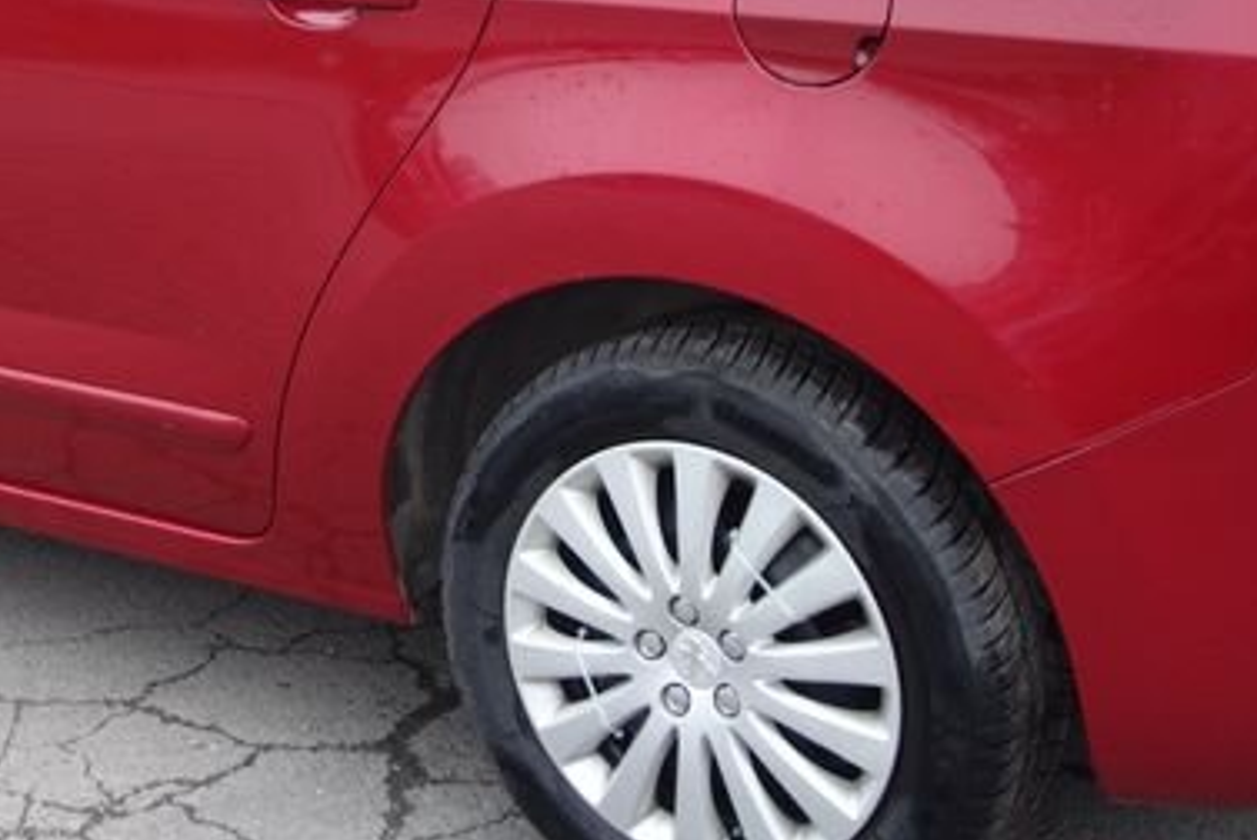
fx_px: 2656
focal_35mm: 76
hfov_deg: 26.4
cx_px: 370
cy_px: 65
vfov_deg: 17.7
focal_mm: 10.4
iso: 125
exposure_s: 1/100
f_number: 2
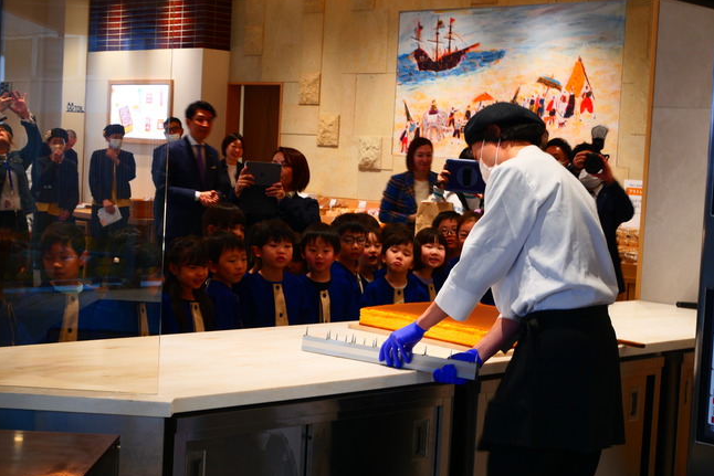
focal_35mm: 67
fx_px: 1329
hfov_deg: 30.1
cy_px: 239
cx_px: 356
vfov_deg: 20.3
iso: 200
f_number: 5.6
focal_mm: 32
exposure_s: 1/25
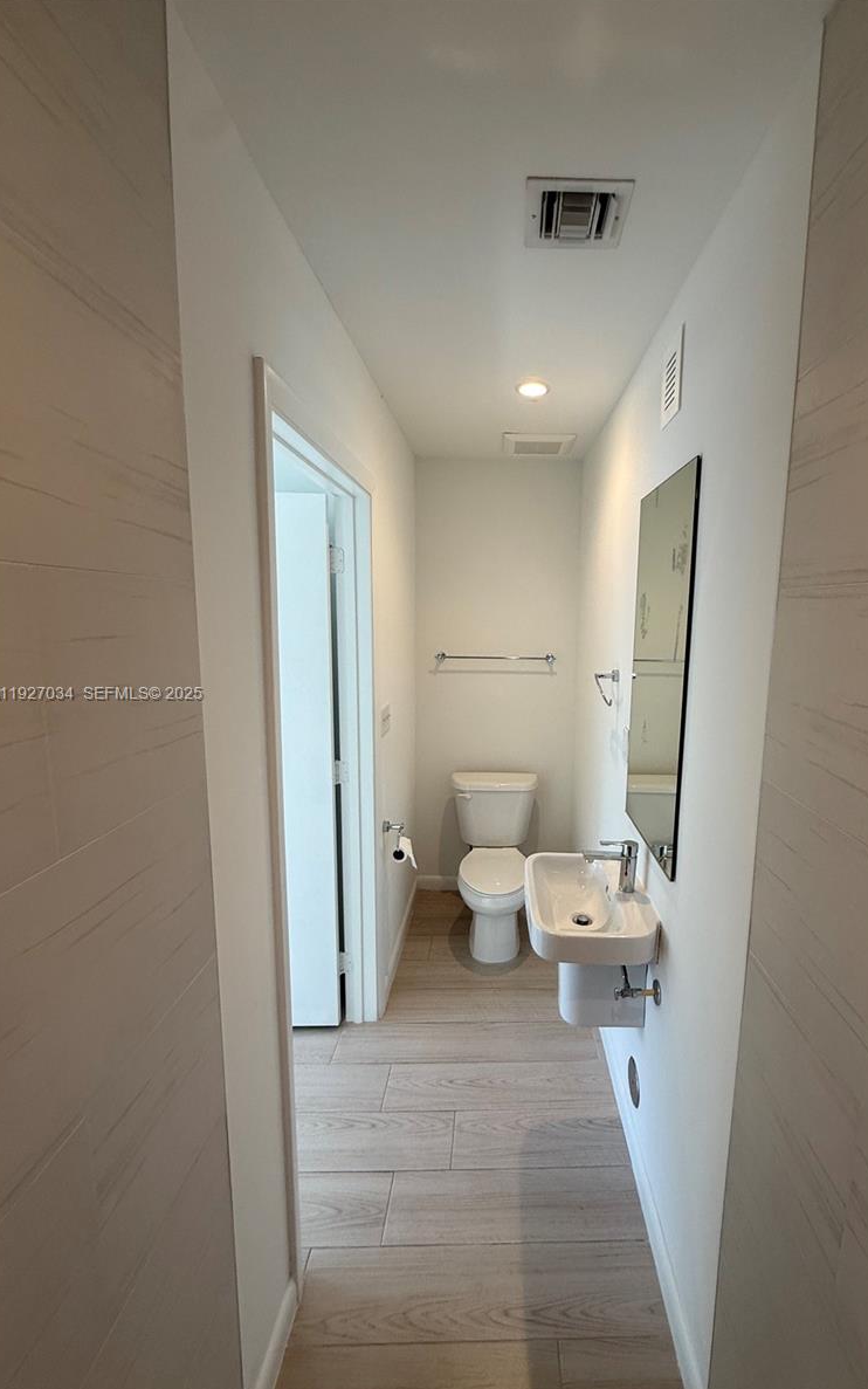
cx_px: 512
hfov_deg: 74.1
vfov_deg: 101.5
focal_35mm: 15
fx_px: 568
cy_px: 695
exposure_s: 1/120
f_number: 2.2
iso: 100
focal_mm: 2.22
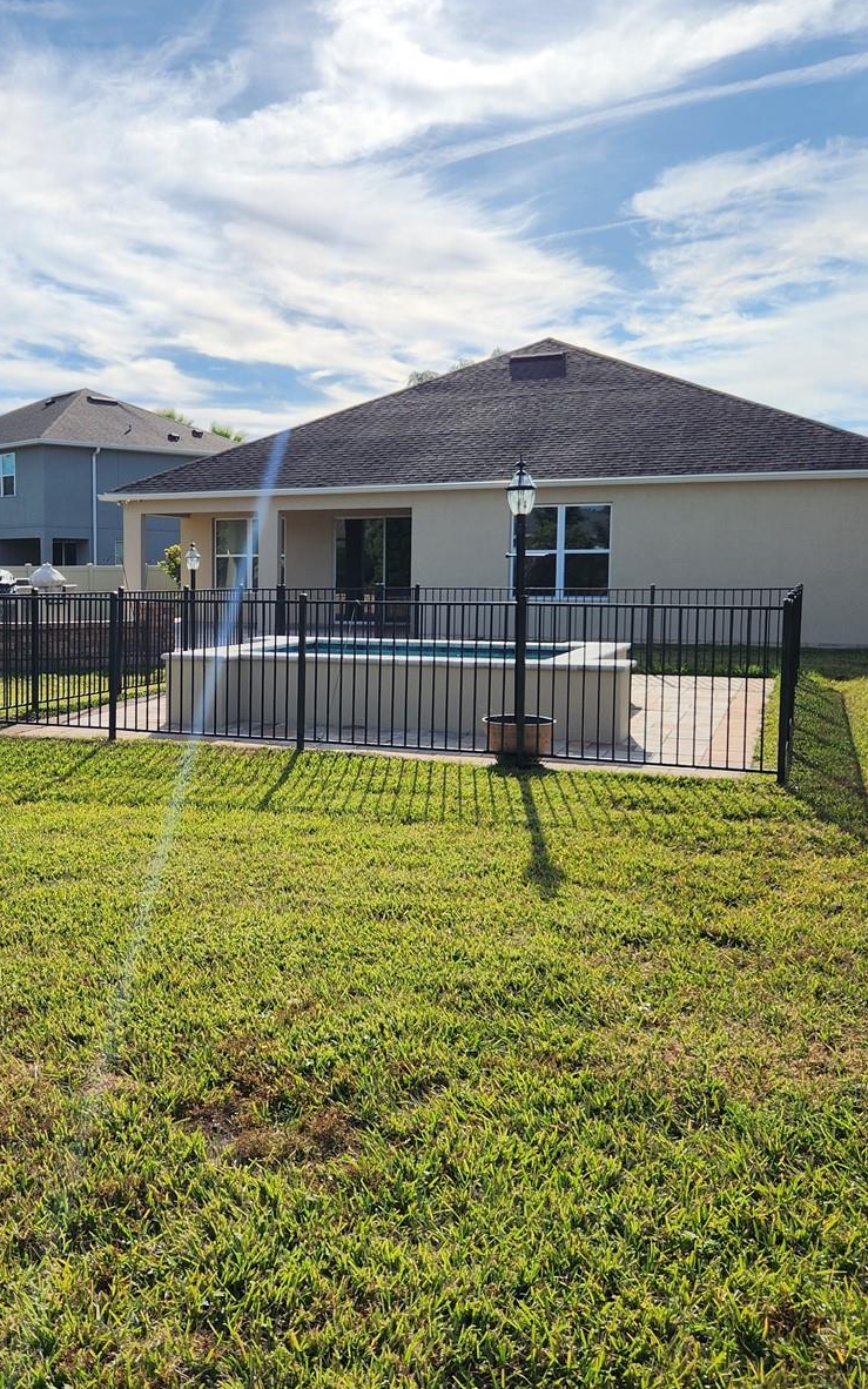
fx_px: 1249
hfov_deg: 37.5
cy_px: 690
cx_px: 230
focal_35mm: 33
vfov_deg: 58.1
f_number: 1.8
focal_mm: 5.4
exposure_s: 1/3569
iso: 20
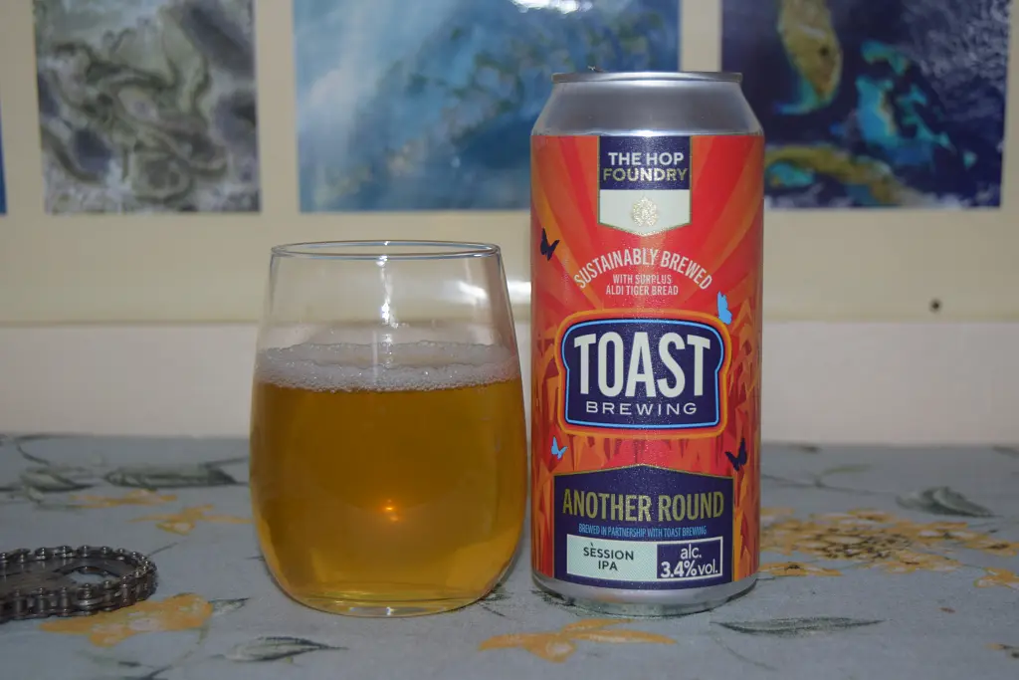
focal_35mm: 63
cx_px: 510
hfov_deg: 31.9
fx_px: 1783
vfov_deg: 21.6
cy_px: 340
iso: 400
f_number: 5
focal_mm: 42
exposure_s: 1/60
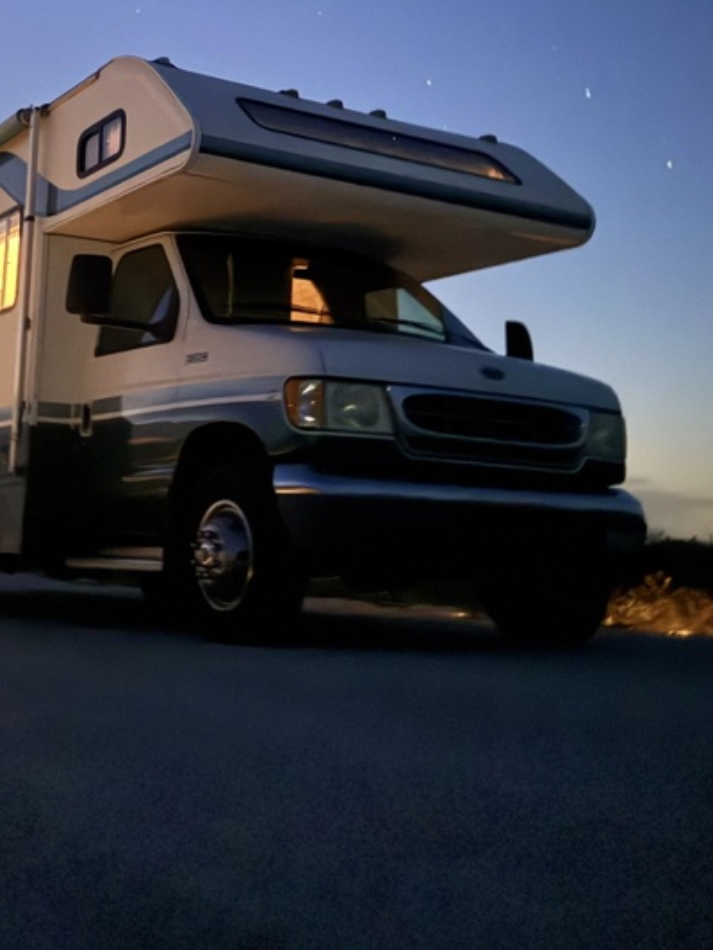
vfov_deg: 39.5
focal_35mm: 45
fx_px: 1235
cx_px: 166
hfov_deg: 31.5
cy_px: 121
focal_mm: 6.76
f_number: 1.78
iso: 6400
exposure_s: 1
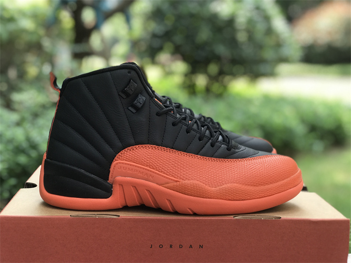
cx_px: 176
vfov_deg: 25.7
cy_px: 132
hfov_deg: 33.8
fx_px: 578
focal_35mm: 57
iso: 32
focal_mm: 6.6
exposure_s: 1/100
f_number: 2.8
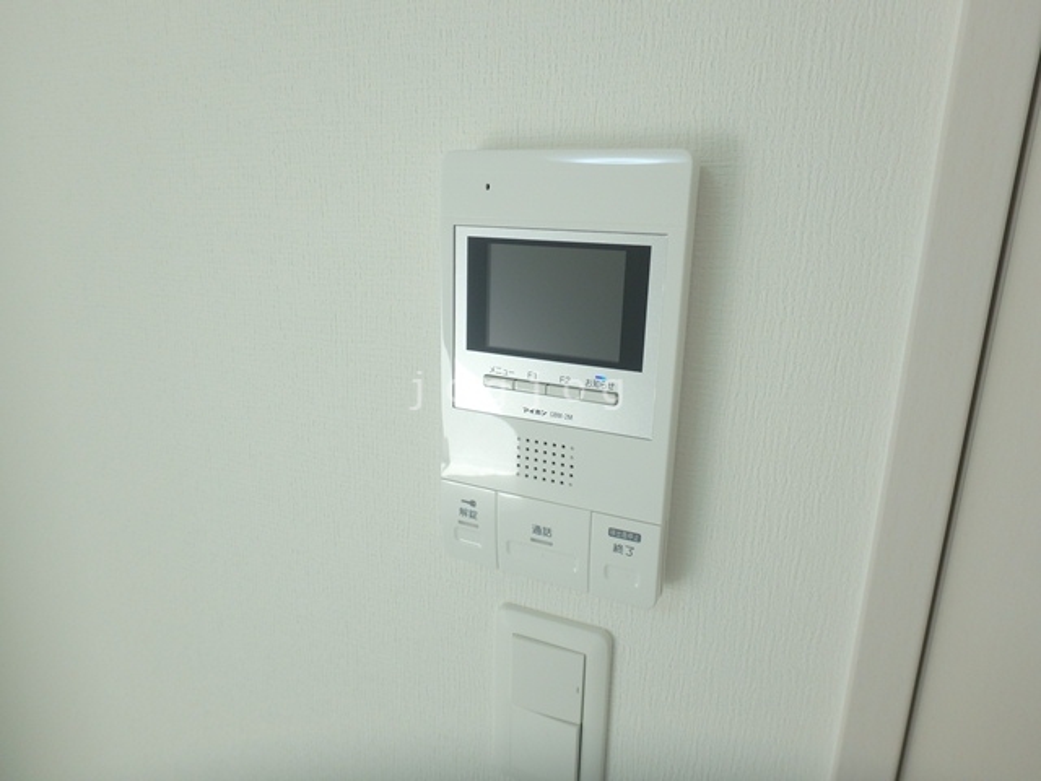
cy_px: 390
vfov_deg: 63.4
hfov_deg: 79.0
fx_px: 632
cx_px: 520
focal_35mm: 21
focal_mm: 3.7
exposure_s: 1/125
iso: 125
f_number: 3.5
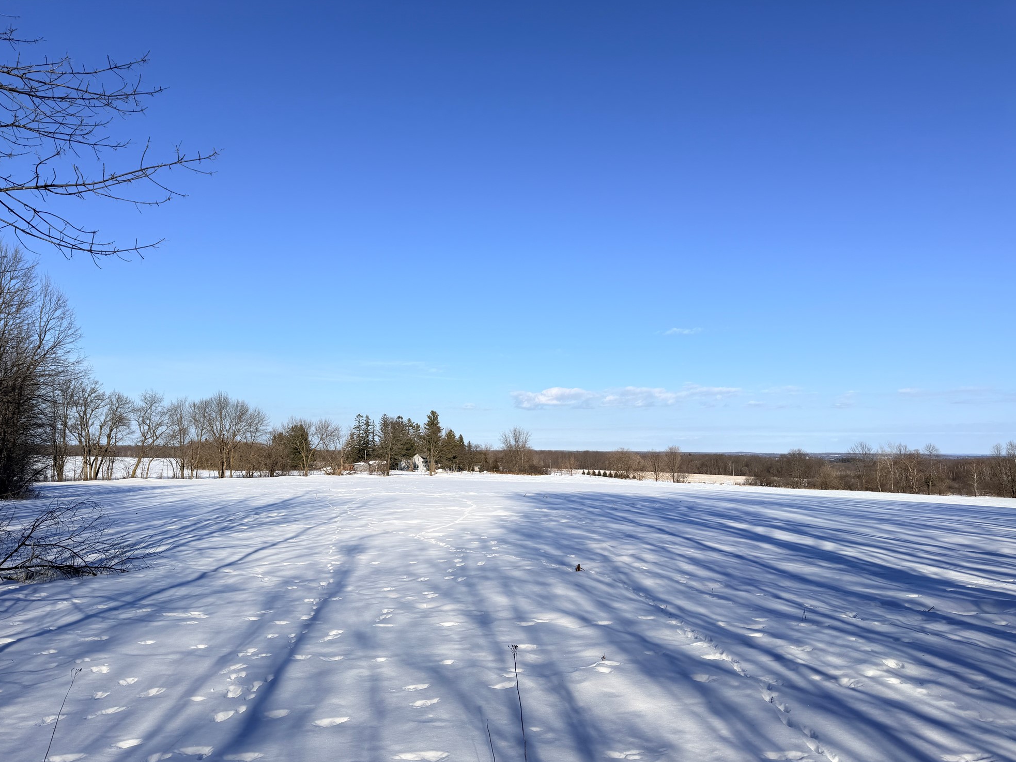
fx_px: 734
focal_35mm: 25
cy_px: 386
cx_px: 491
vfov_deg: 54.9
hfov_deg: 69.4
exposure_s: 1/5319
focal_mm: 6.76
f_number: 1.78
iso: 80
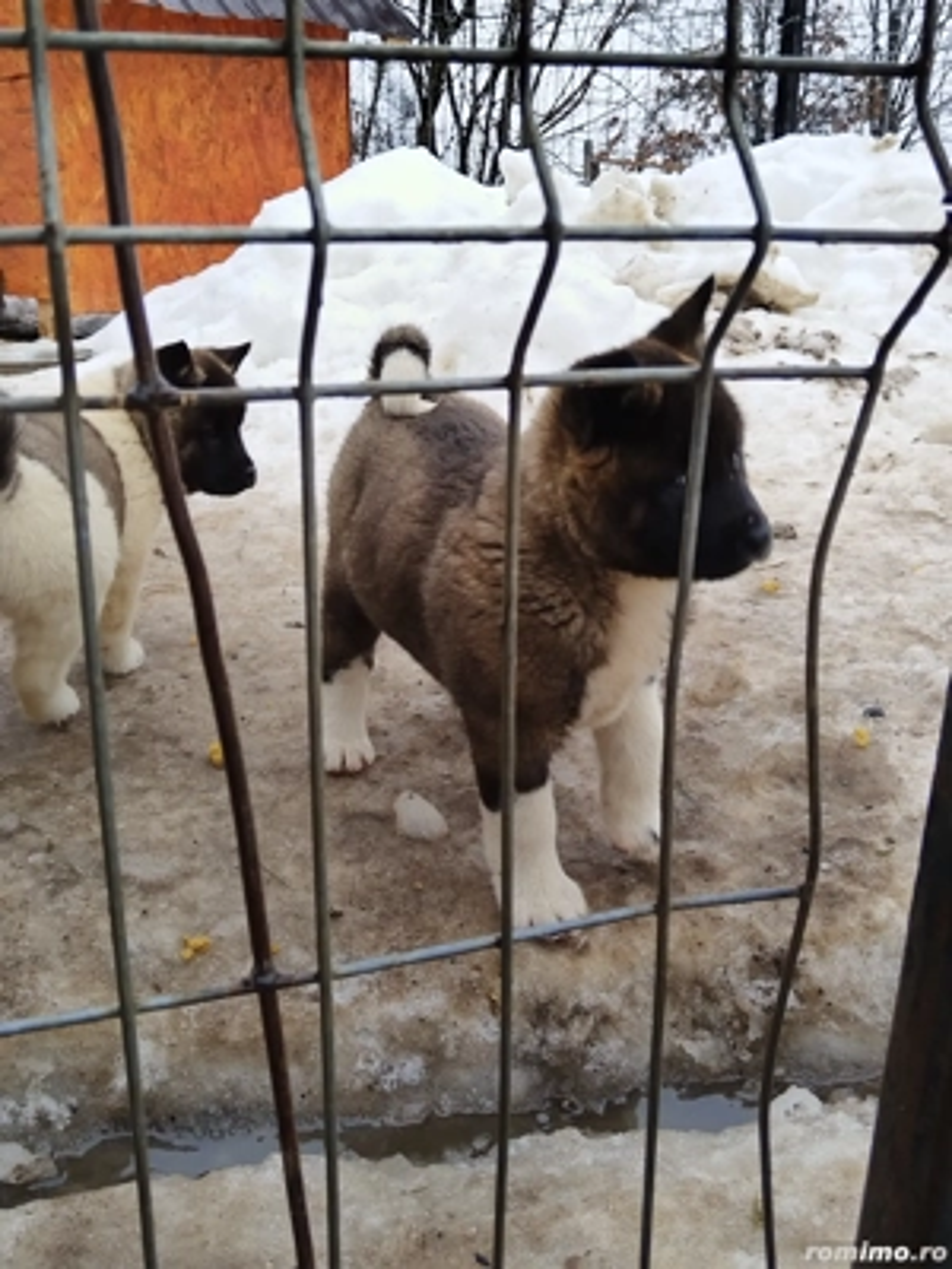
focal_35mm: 33
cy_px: 634
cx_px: 476
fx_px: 1210
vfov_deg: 55.4
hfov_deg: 42.9
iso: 126
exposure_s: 1/100
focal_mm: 4.95
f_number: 1.9
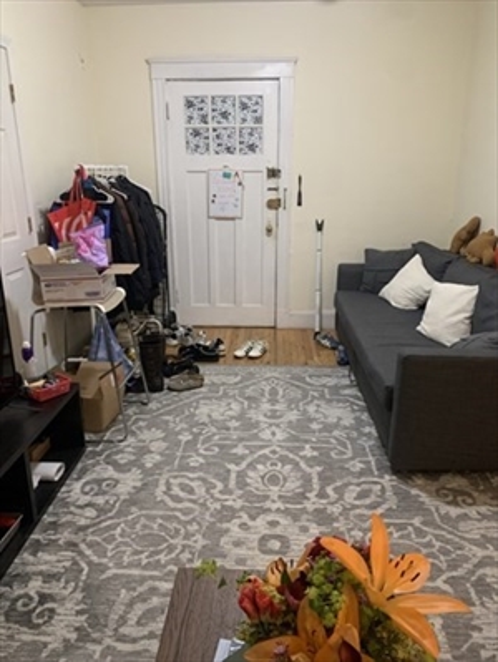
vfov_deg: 67.3
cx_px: 249
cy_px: 331
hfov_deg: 53.1
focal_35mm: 26
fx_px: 498
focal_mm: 4.25
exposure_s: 1/60
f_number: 1.8
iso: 400
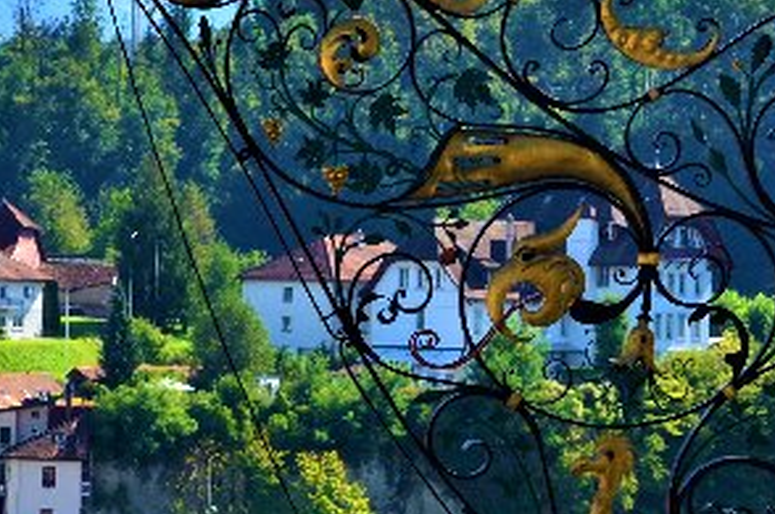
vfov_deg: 5.8
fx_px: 5094
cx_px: 395
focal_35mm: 237
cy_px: 269
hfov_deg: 8.7
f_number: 9
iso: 320
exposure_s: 1/125
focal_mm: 58
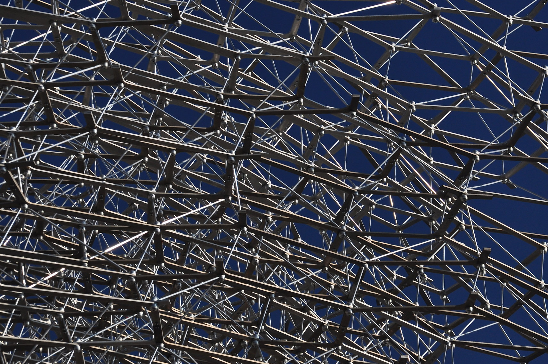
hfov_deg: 13.0
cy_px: 139
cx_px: 328
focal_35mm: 158
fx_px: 2398
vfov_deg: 8.7
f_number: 8
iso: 200
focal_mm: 75
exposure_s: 1/1000
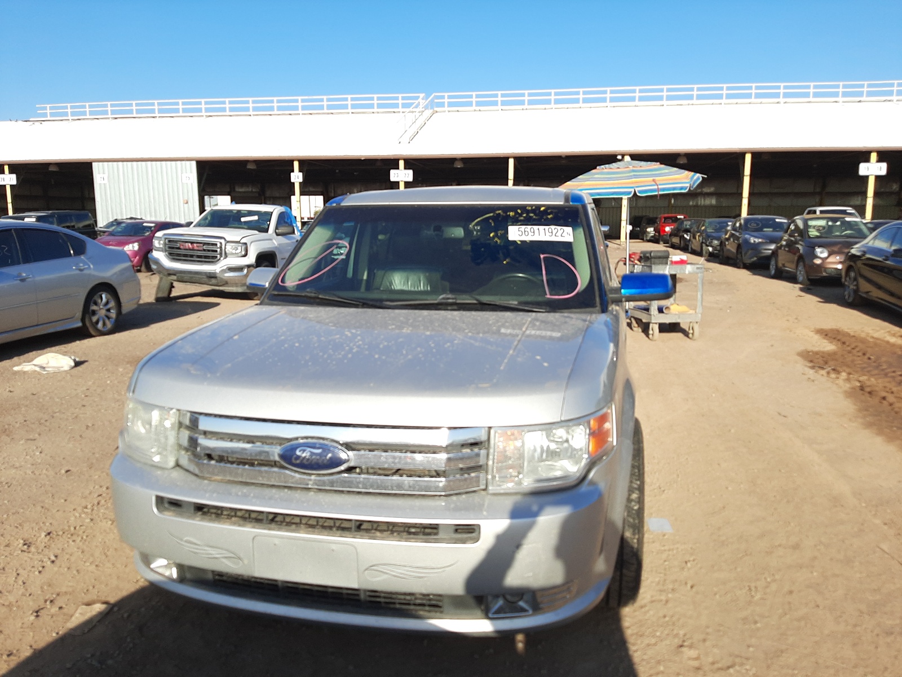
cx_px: 451
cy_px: 338
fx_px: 677
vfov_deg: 53.1
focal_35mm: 26
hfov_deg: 67.3
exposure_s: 1/2000
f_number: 1.7
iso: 40
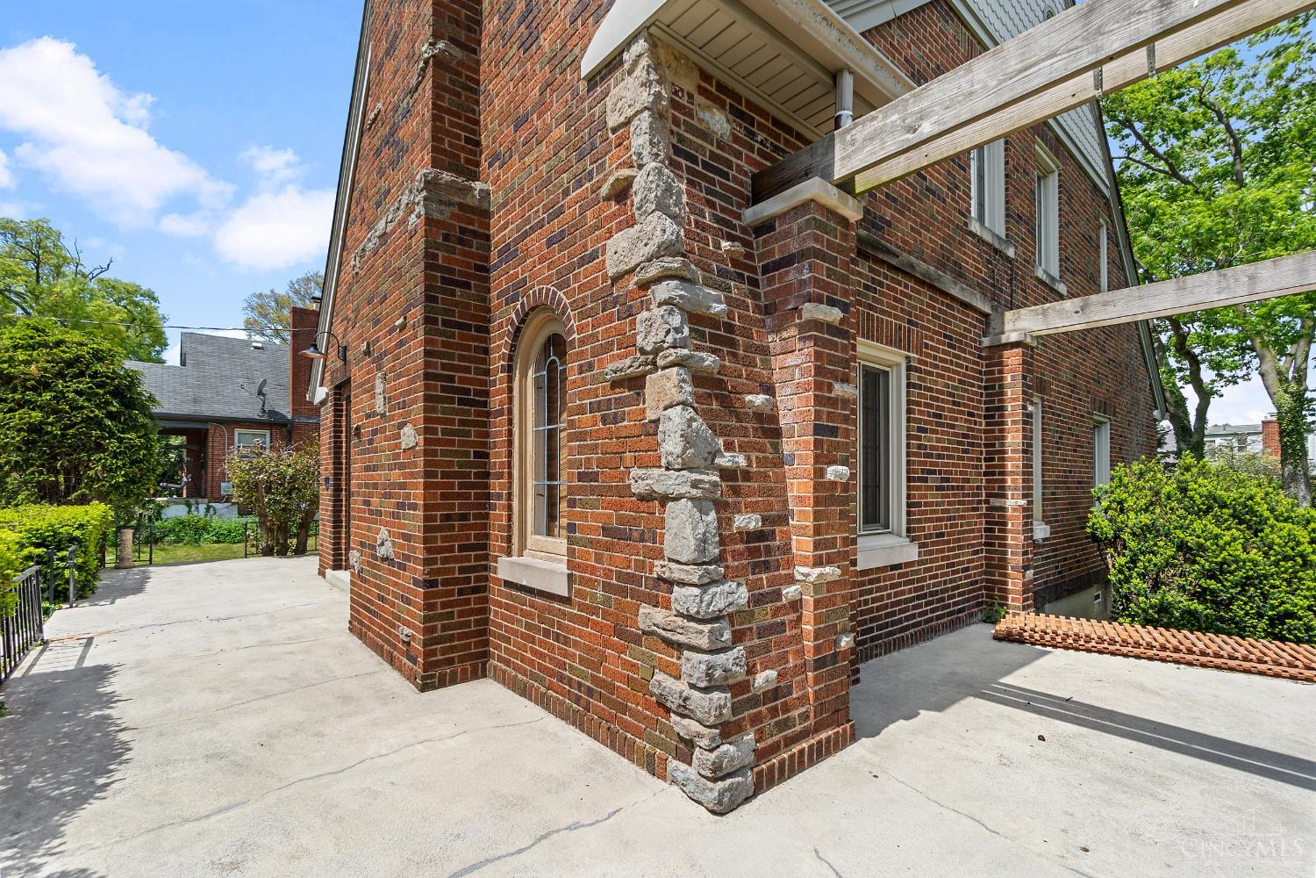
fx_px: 548
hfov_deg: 100.4
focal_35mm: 15
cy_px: 439
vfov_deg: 77.3
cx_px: 658
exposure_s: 1/250
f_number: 8
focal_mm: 10
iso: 400
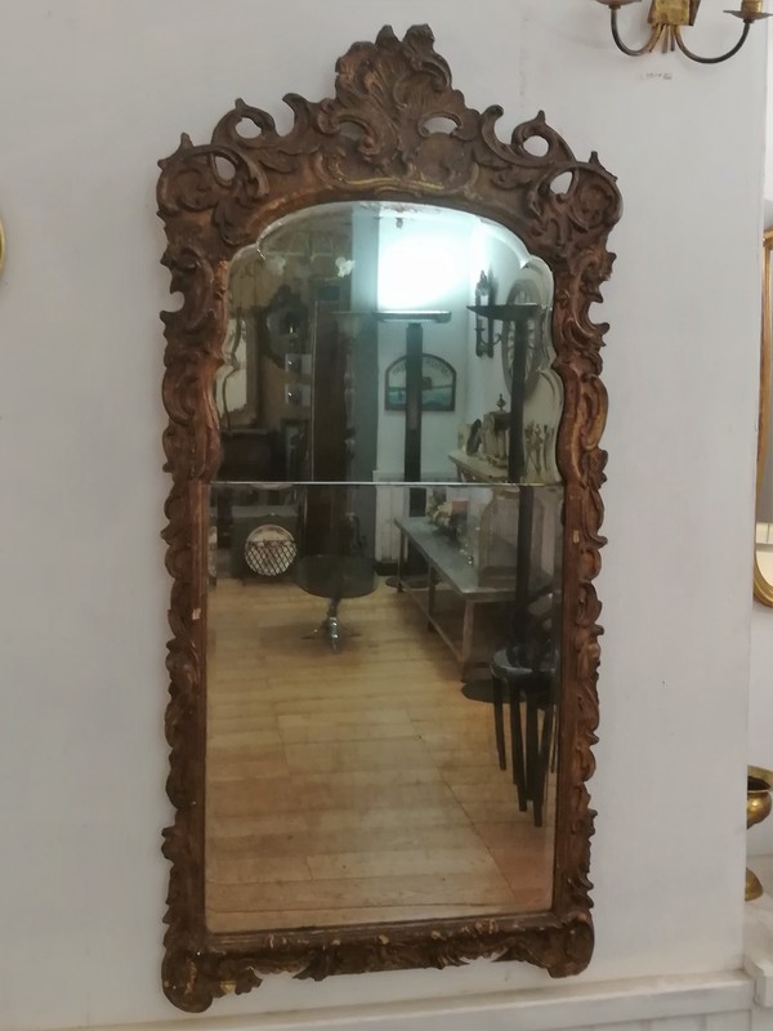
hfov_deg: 38.7
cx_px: 386
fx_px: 1102
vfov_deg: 50.1
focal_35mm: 37
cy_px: 516
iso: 250
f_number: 2.2
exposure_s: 1/33.3
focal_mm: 3.83
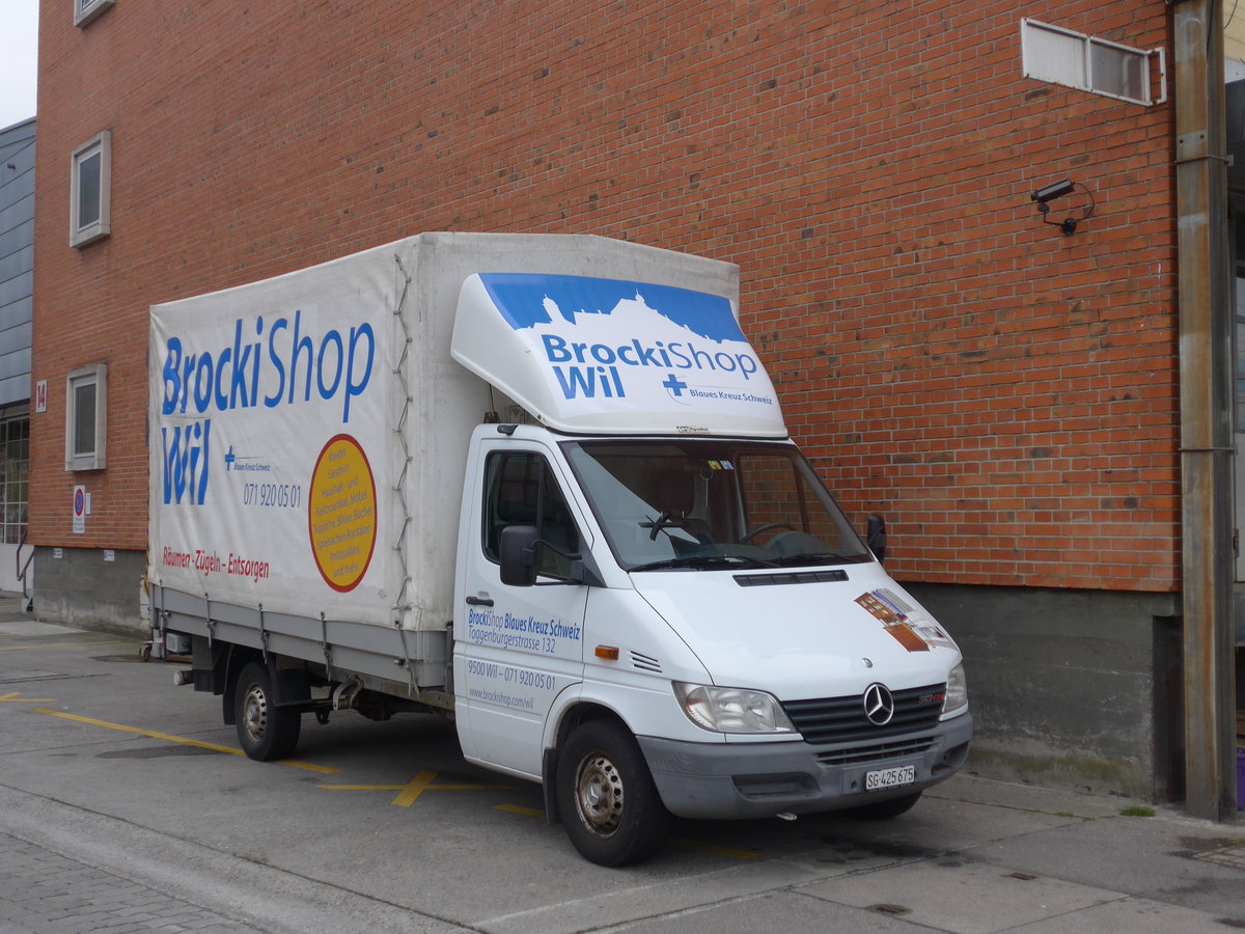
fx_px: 1583
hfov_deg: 42.9
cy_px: 467
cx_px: 622
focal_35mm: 44
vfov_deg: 32.9
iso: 80
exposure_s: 1/200
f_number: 2.8
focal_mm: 9
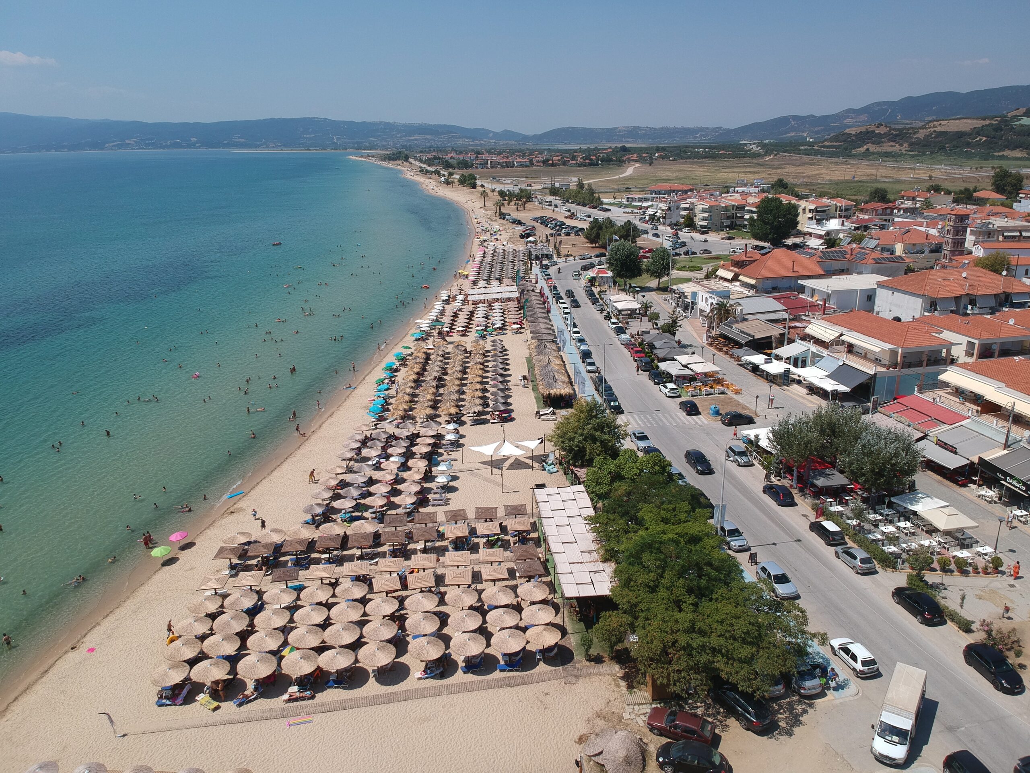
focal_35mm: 25
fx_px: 744
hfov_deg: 69.4
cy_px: 386
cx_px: 515
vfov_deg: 54.9
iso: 100
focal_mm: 4.49
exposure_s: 1/2000
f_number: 2.6
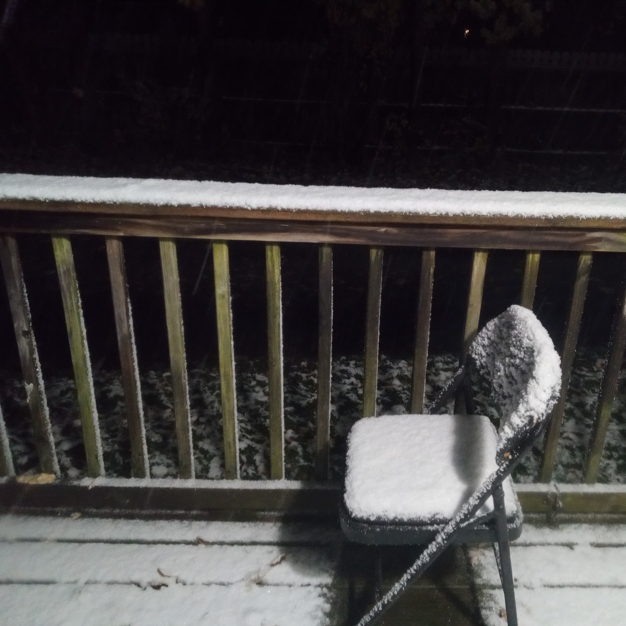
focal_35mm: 33
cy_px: 313
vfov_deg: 49.7
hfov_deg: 49.5
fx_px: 675
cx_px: 370
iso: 2360
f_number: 2.2
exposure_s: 1/15
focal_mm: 3.42
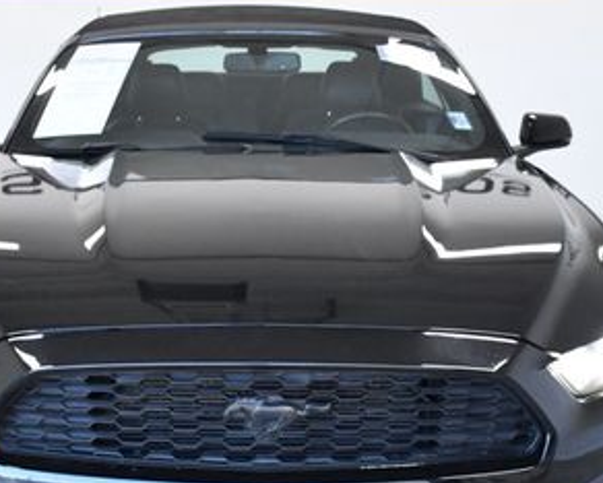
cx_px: 273
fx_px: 1322
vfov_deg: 20.7
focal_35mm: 74
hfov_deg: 25.7
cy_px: 252
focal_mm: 24
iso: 2500
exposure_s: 1/250
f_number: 8
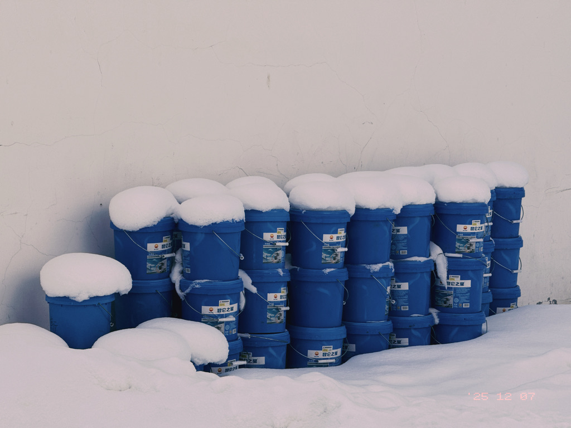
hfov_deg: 16.4
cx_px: 286
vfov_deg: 12.3
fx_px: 1979
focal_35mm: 120
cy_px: 214
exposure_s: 1/680
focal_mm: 15.66
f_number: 2.8
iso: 50
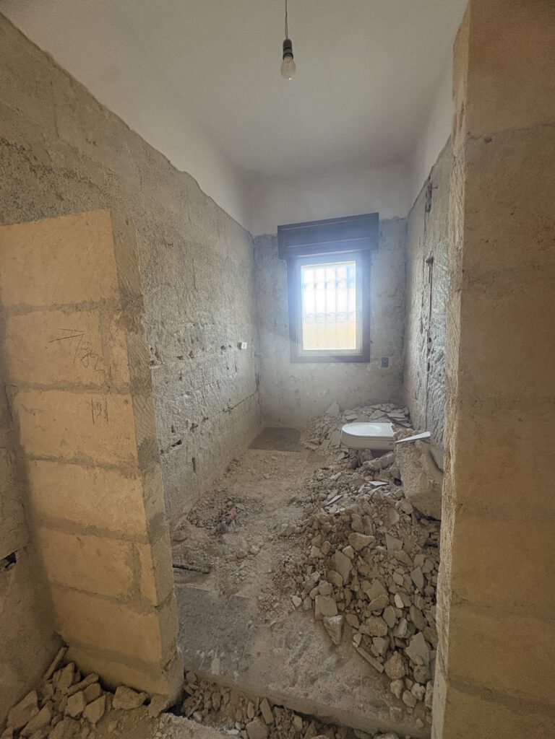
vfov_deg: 102.1
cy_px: 370
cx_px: 278
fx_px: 299
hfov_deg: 85.7
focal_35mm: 14
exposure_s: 1/60
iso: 250
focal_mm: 2.22
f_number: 2.2
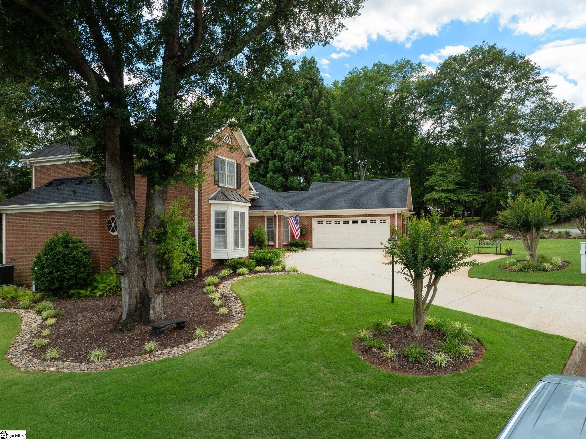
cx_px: 293
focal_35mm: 24
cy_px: 220
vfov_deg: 56.8
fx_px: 406
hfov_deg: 71.6
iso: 100
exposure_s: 1/30
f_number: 5
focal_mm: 12.29
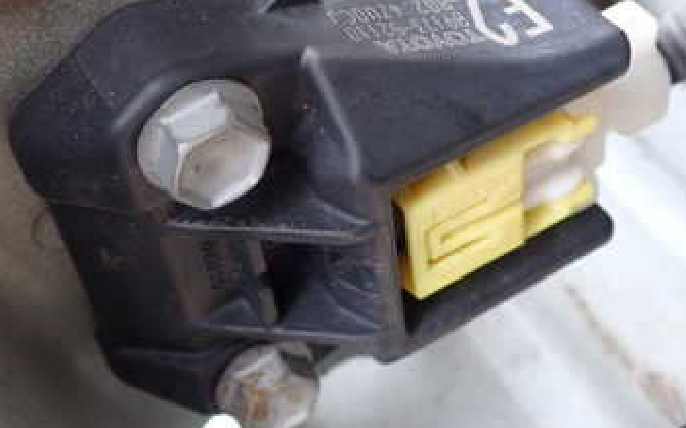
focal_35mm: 57
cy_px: 61
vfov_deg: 22.3
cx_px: 250
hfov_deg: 35.5
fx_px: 1065
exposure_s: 1/60
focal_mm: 5.4
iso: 200
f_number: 2.3
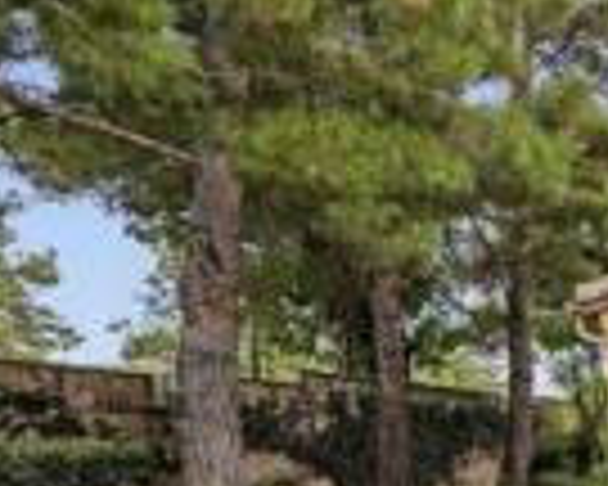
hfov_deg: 26.4
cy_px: 378
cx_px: 926
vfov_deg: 29.7
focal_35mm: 50
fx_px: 900
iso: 100
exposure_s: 1/125
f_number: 8
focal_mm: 16
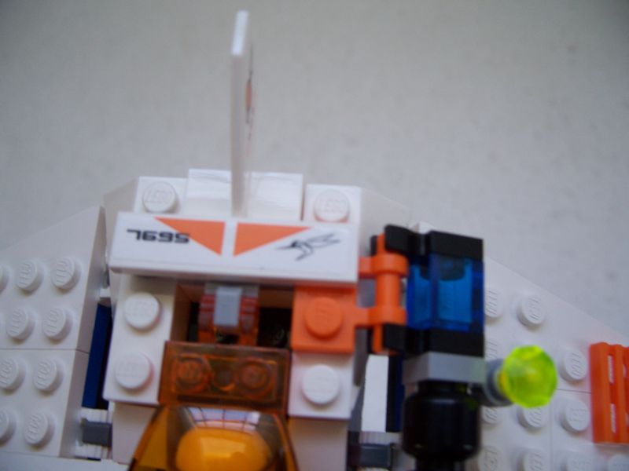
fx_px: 672
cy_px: 236
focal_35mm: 37
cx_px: 314
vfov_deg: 38.7
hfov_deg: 50.1
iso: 160
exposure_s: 1/30
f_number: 2.8
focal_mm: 7.8
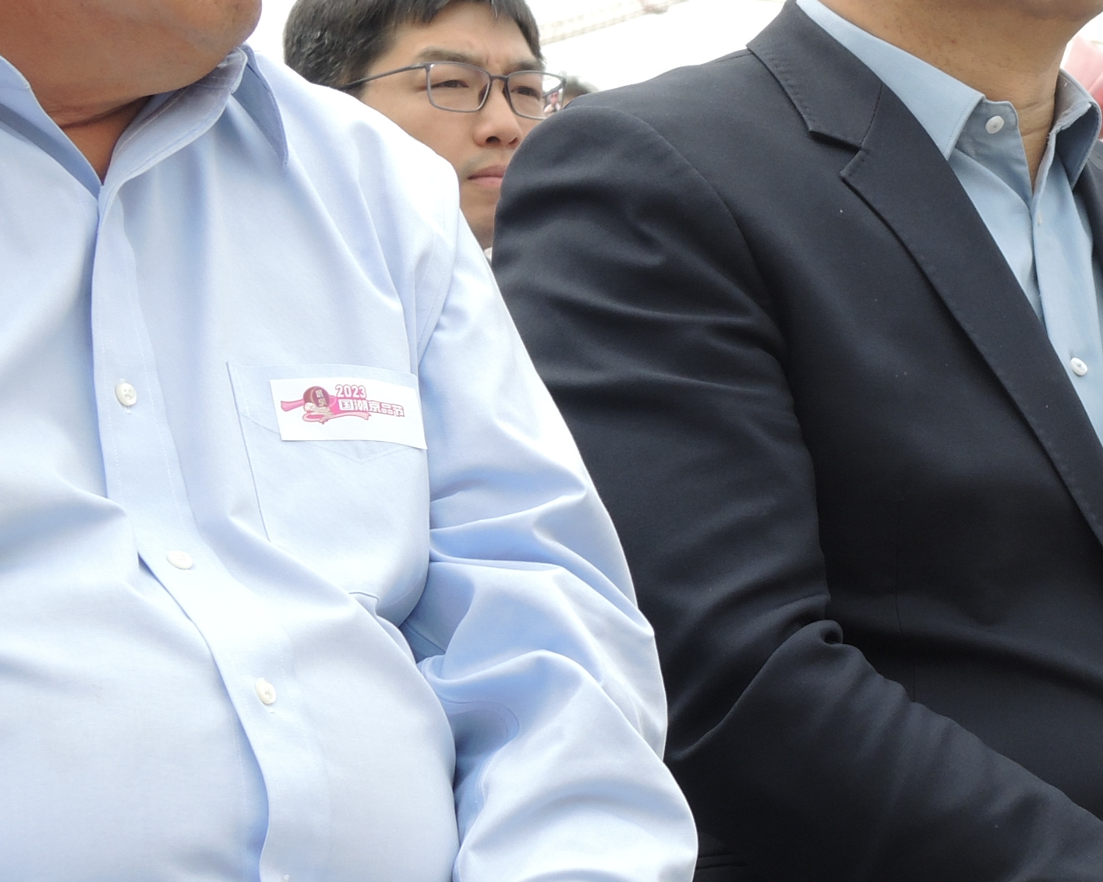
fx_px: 4505
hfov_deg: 13.7
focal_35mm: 138
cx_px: 1202
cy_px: 390
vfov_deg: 11.2
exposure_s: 1/500
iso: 80
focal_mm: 11
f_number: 2.8
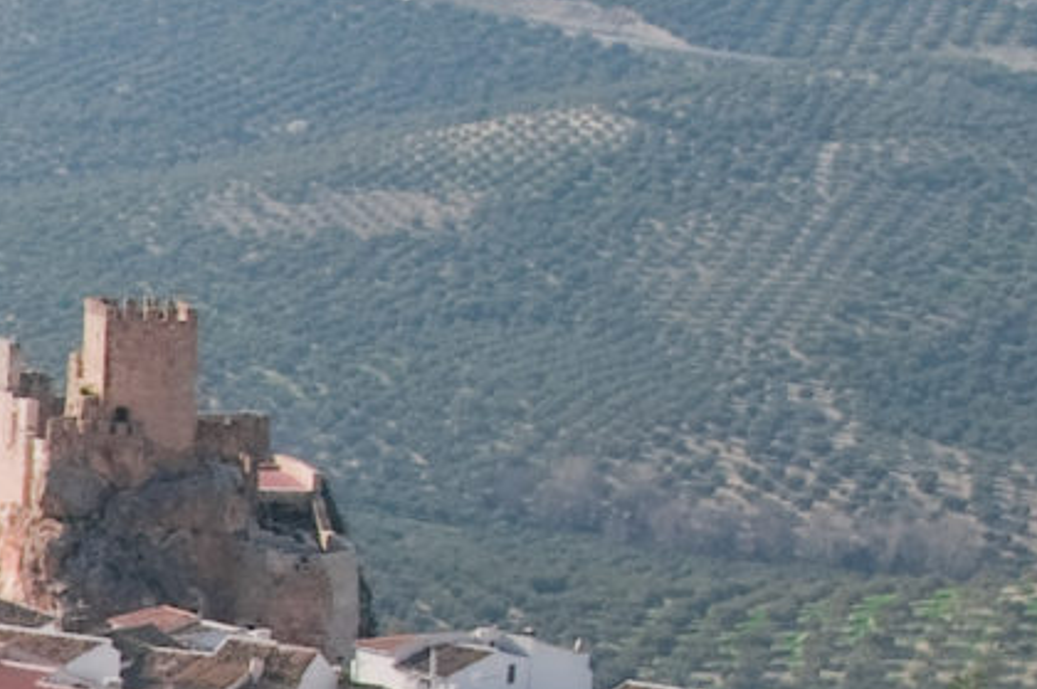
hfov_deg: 8.1
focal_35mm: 247
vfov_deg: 5.5
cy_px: 879
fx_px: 7108
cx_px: -652
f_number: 18
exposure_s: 1/25
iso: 200
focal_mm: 27
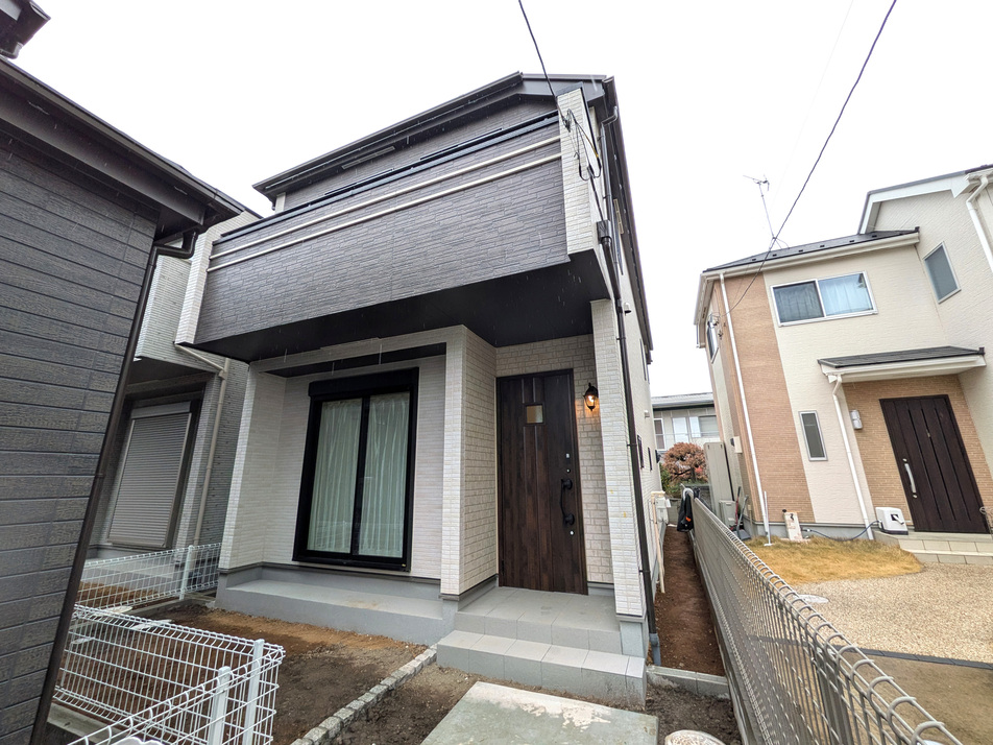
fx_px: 402
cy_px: 372
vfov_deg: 85.7
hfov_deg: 102.1
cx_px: 496
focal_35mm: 14
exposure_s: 1/277
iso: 50
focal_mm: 1.83
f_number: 2.2
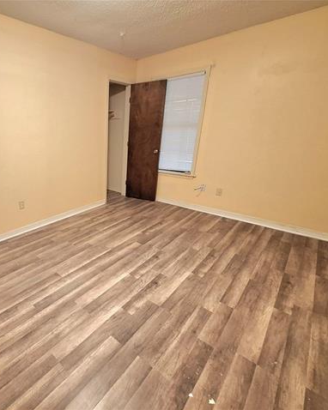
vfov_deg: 89.7
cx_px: 83
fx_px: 206
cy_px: 205
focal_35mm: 17
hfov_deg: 71.8
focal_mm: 1.74
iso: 320
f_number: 2.2
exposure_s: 1/24
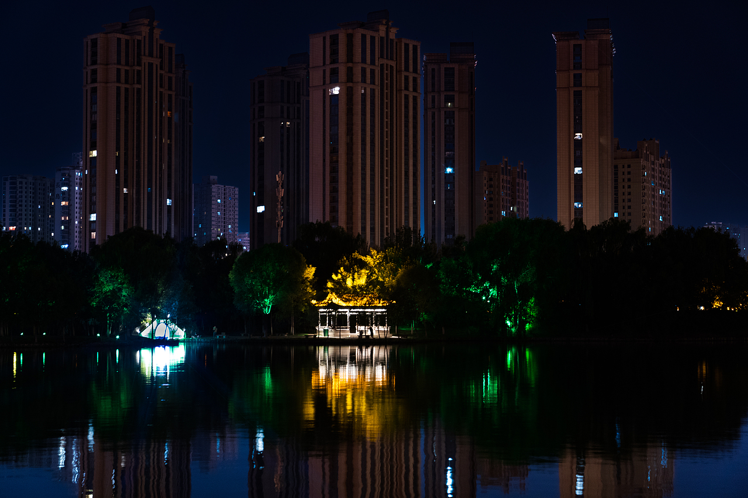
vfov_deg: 19.5
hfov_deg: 28.8
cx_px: 374
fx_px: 1454
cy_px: 249
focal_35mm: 70
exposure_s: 1/3
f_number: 2.8
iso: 2500
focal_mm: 70
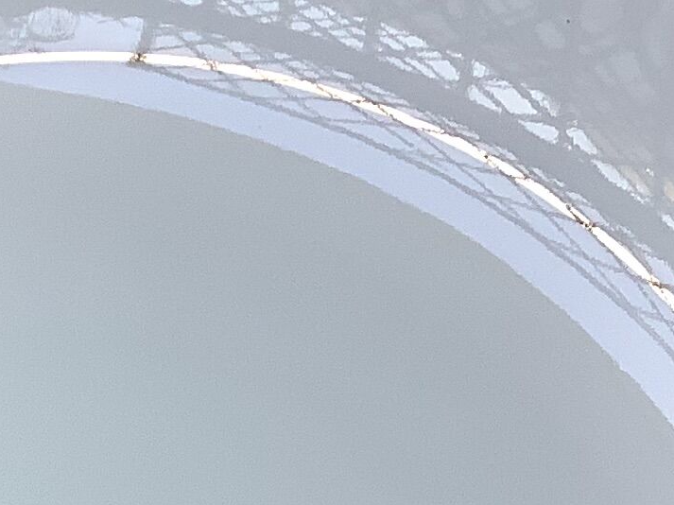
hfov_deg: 13.7
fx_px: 2763
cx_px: -5
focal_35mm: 142
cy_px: 1020
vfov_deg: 9.7
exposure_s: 1/120
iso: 50
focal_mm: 3.3
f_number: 2.4
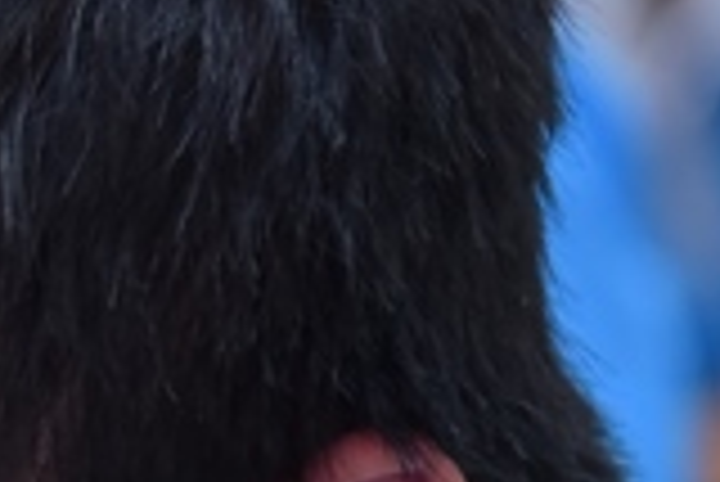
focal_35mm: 488
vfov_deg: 2.8
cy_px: 824
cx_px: -306
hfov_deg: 4.2
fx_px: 9769
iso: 1600
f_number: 4
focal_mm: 120
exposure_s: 1/125
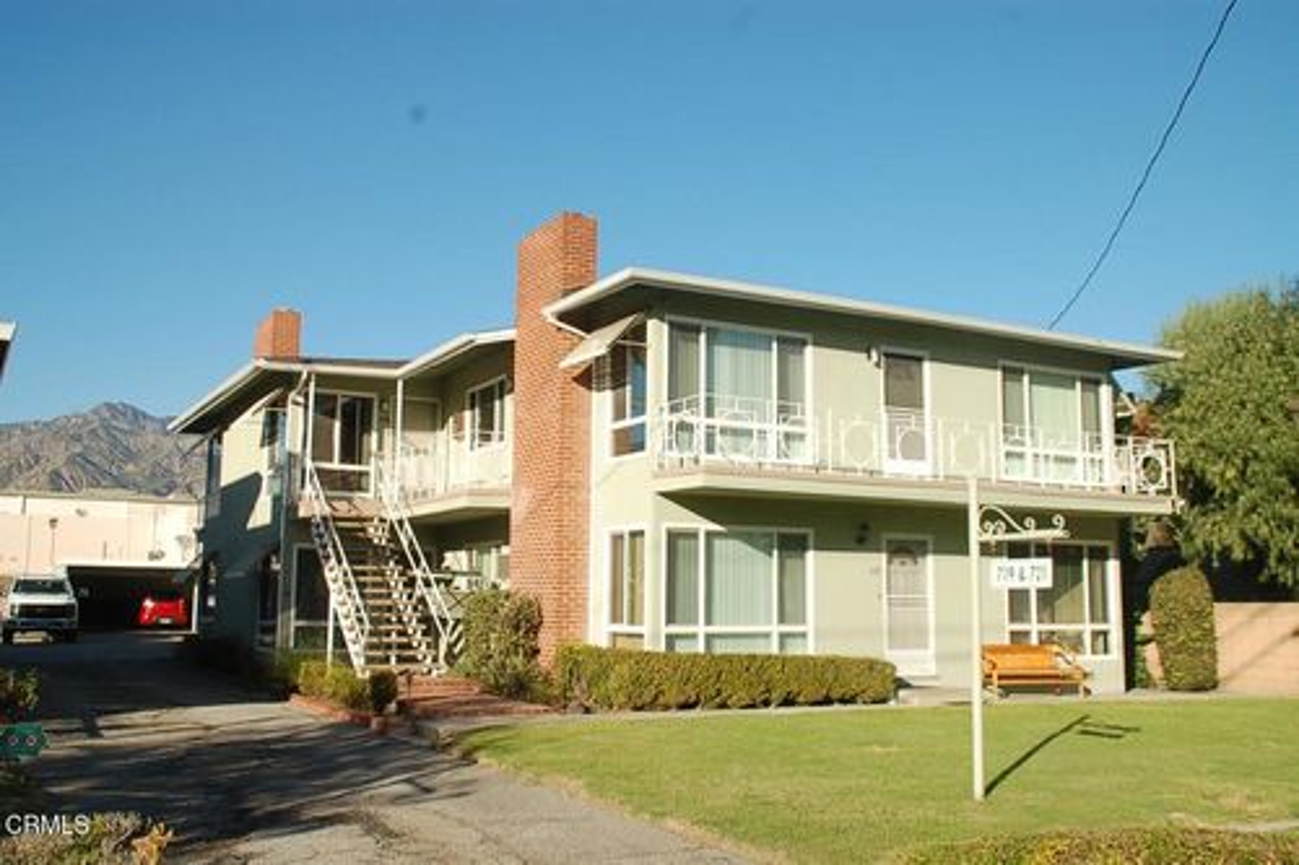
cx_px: 650
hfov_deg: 51.3
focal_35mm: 38
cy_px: 432
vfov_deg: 35.5
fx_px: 1353
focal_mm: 25
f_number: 10
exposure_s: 1/400
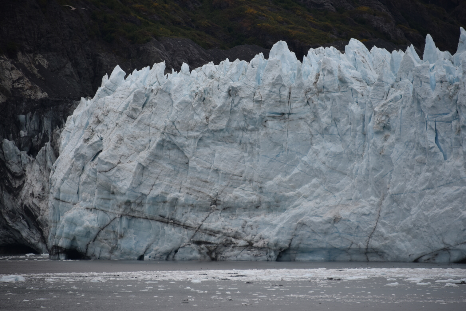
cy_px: 156
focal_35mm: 210
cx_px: 233
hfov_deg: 9.8
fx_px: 2719
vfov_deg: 6.5
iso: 180
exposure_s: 1/500
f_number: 5.6
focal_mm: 210
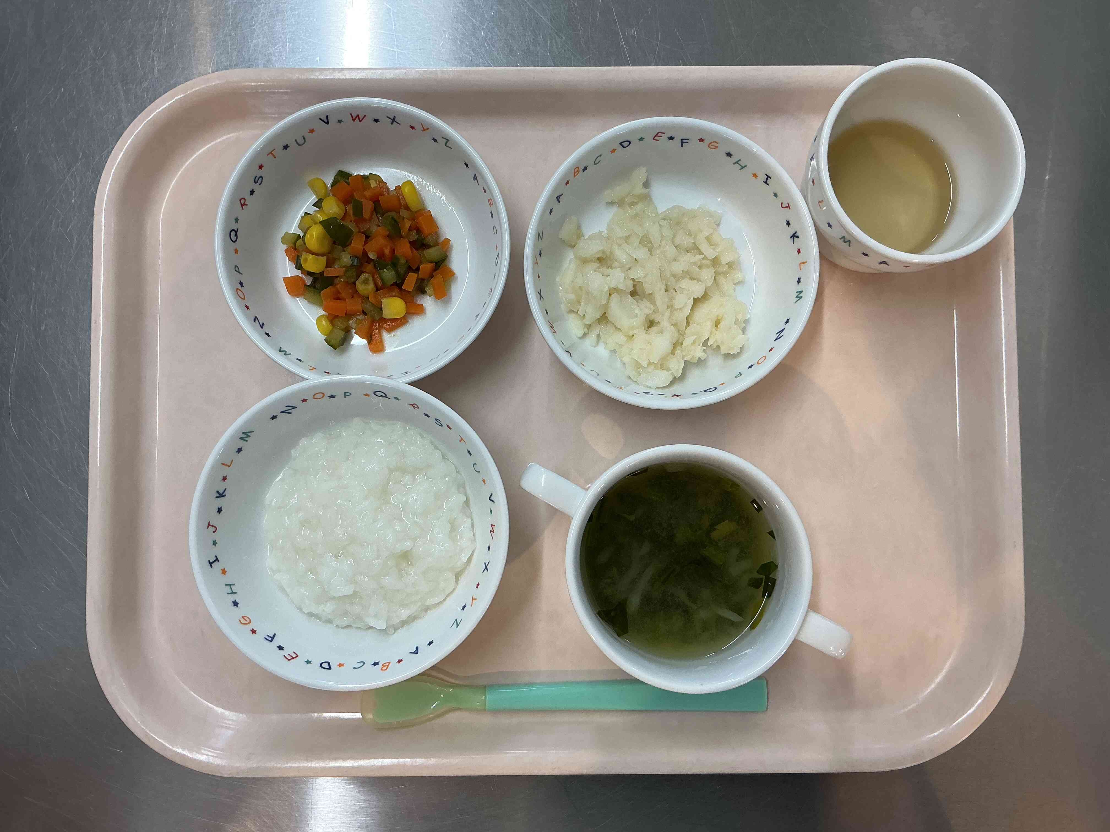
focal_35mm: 29
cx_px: 555
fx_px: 930
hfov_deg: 61.7
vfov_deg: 48.2
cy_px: 416
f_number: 1.8
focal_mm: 3
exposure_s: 1/120
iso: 40
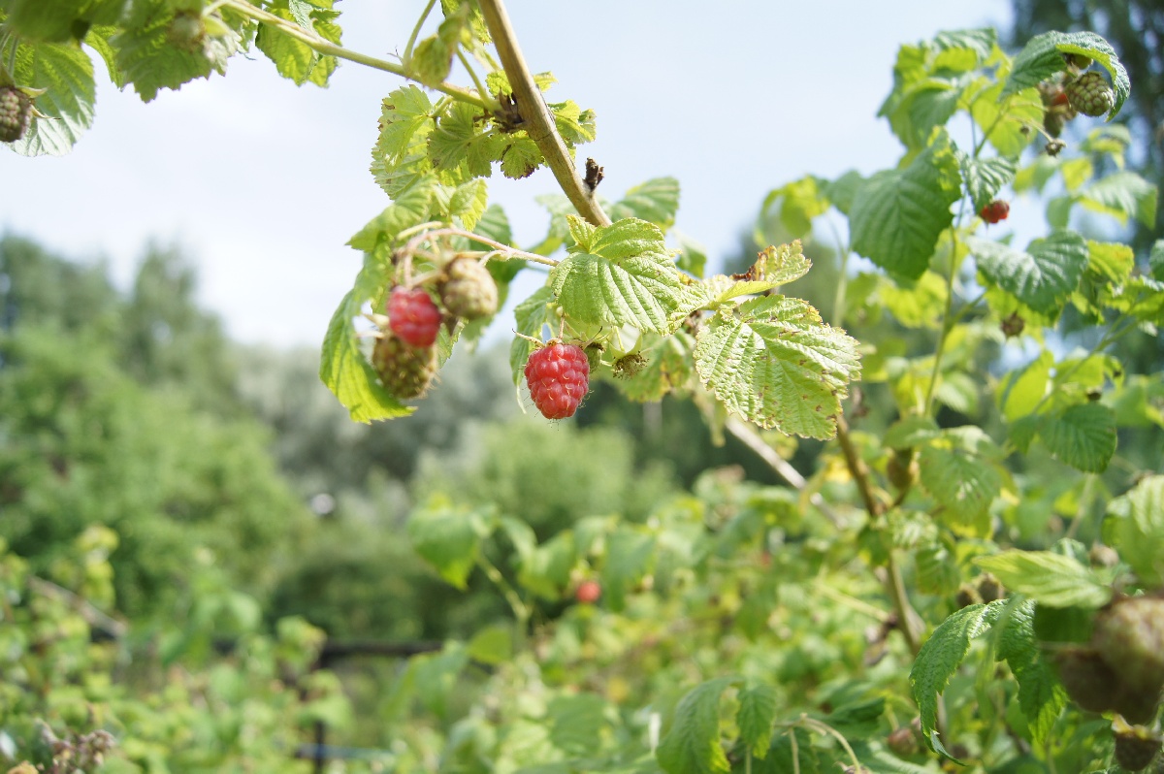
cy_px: 387
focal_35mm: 27
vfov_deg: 47.9
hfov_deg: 67.4
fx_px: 872
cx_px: 582
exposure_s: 1/500
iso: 100
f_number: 3.5
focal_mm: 18
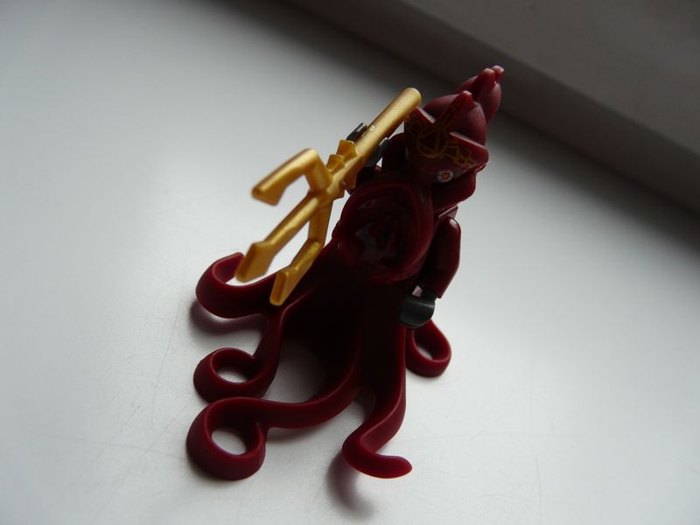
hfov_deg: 63.4
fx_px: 566
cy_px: 262
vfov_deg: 49.7
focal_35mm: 28
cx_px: 350
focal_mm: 4.6
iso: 100
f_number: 2.8
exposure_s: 1/40
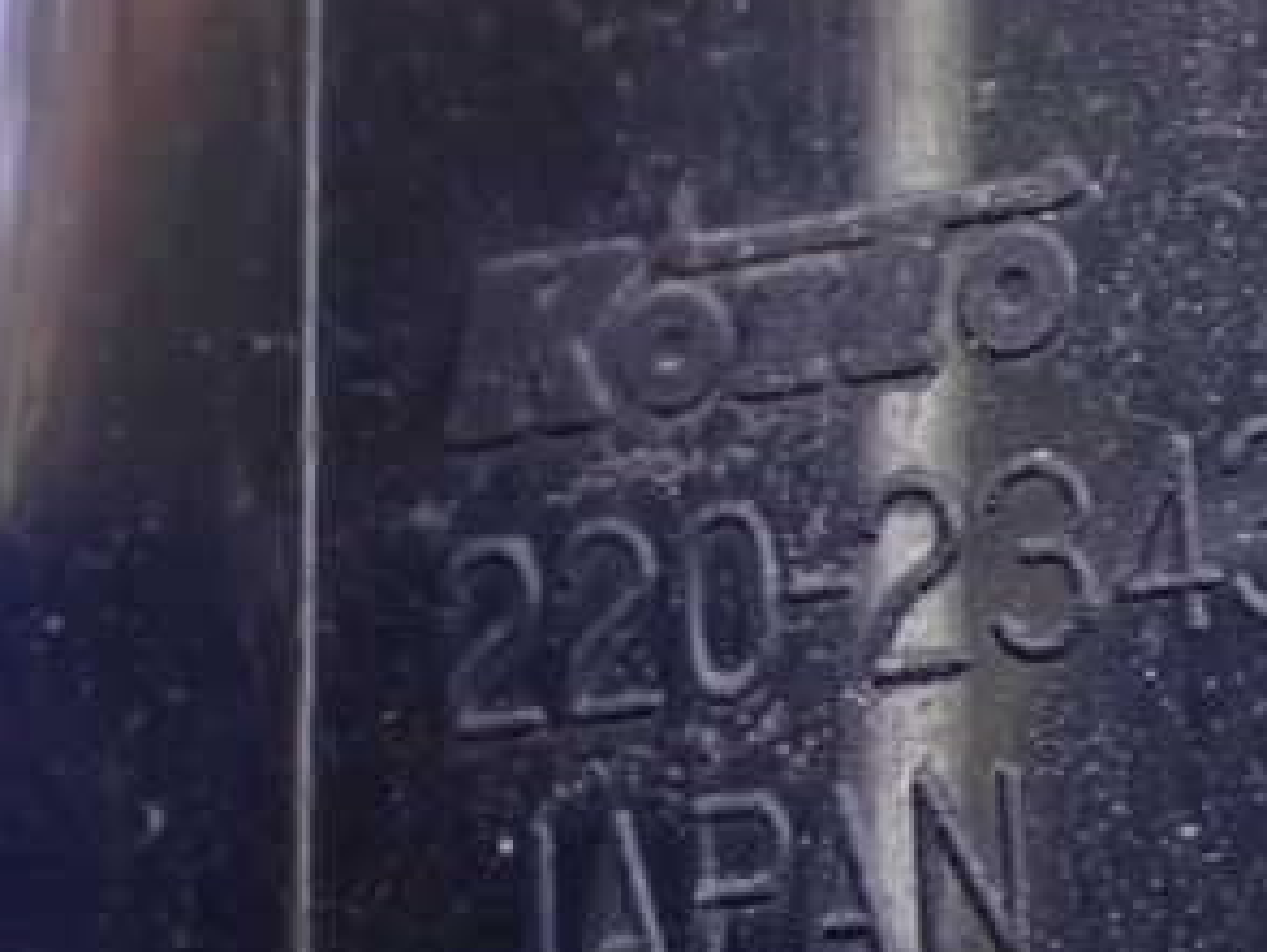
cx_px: 978
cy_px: 676
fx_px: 3736
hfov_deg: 19.1
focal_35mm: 102
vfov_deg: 14.5
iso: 1600
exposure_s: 1/13
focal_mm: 9.01
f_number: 3.2
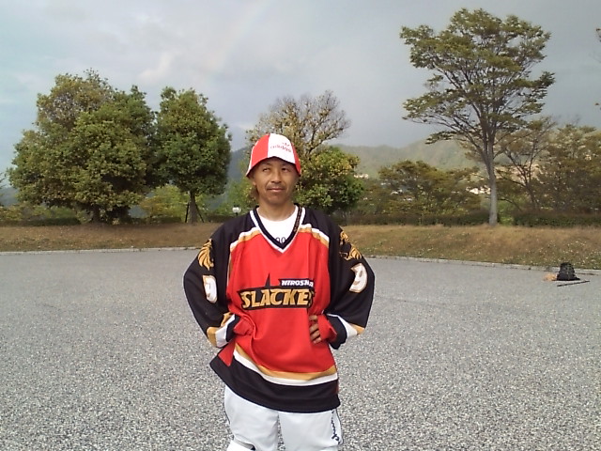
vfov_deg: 48.2
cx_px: 300
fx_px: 503
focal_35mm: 29
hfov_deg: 61.7
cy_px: 226
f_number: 3.5
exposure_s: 1/179
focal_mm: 3.73
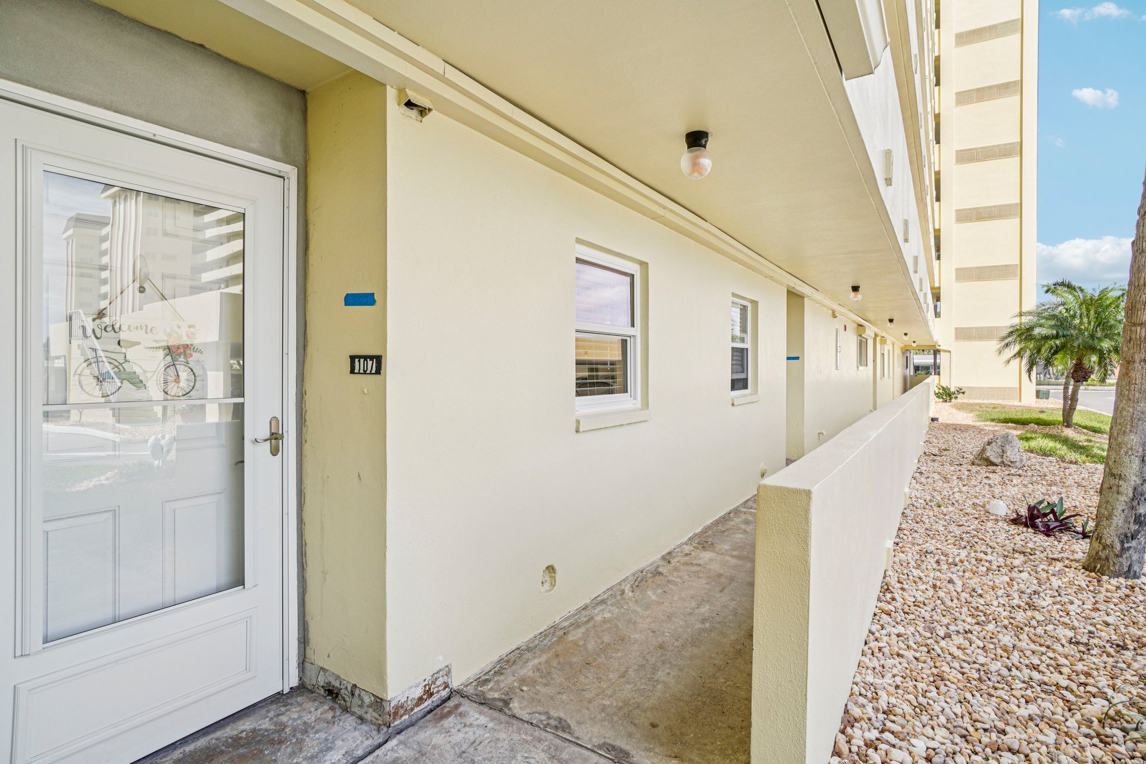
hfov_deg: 90.0
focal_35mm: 18
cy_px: 382
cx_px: 573
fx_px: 573
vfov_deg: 67.4
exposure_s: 1/125
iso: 100
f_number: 8
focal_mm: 12
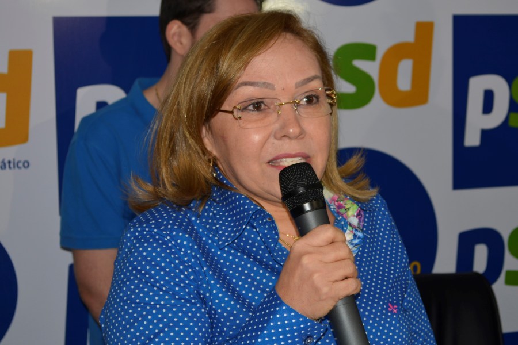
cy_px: 172
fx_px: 1036
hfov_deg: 28.1
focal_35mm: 72
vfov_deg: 18.9
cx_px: 259
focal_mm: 48
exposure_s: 1/30
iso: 200
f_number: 5.6
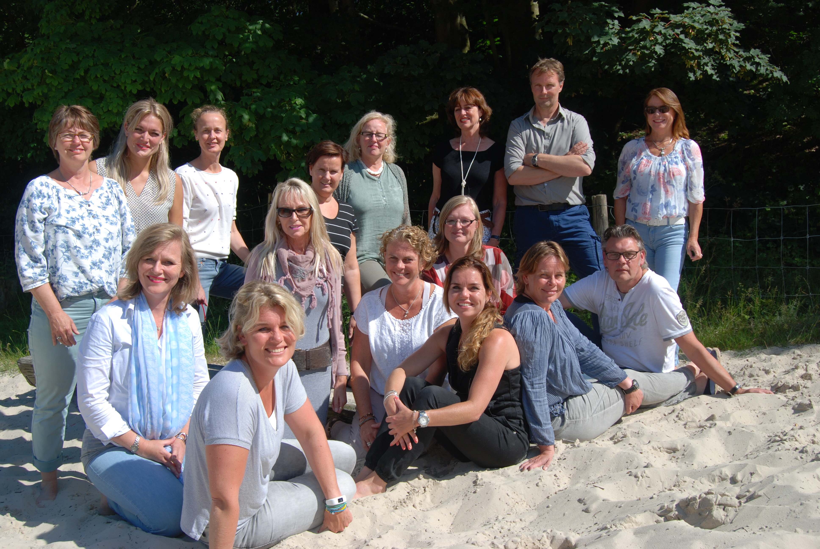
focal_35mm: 36
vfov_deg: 37.0
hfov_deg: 53.1
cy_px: 274
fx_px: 821
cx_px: 410
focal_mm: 24
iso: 100
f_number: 8
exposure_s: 1/250
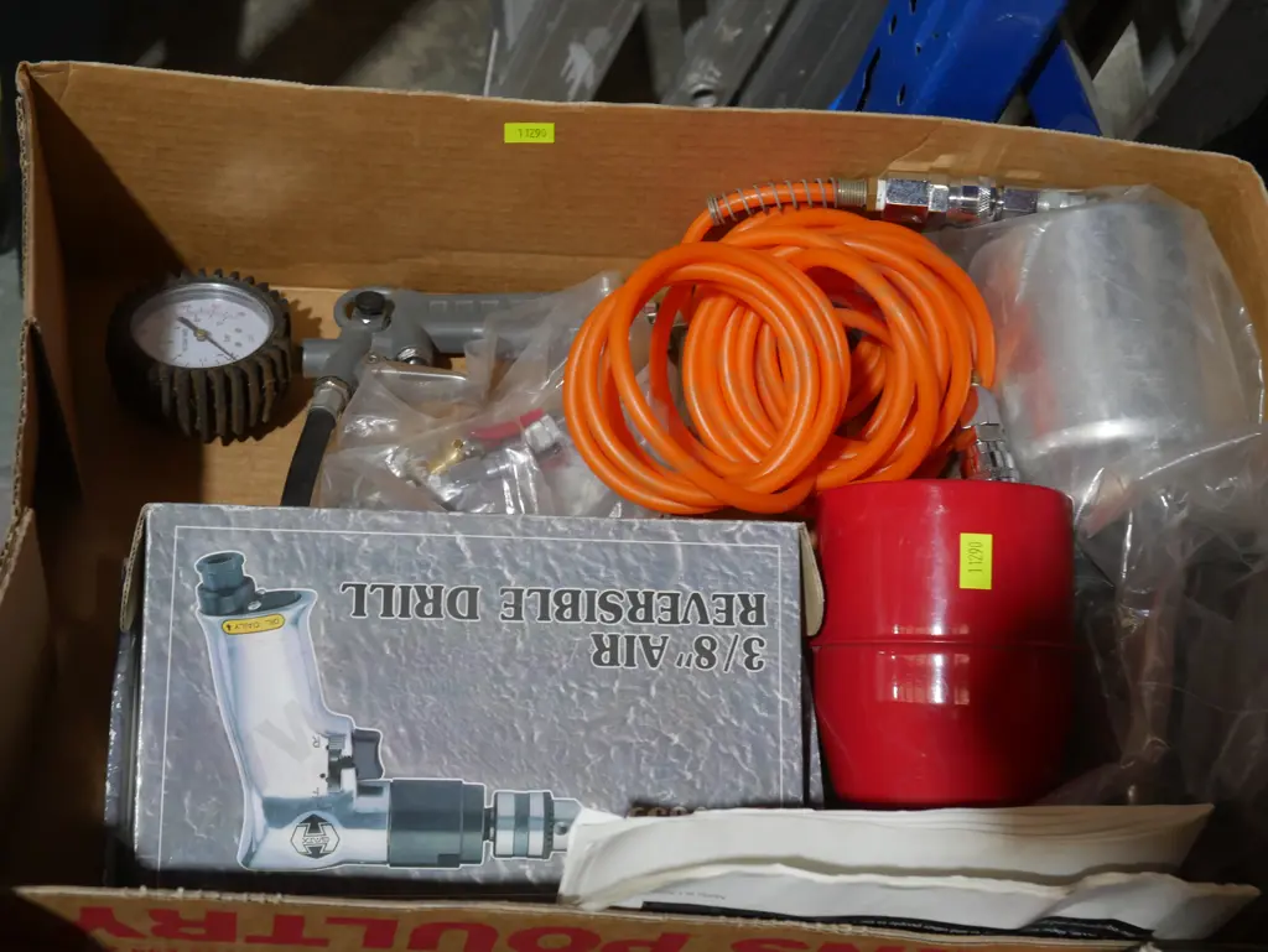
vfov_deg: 30.3
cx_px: 634
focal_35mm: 48
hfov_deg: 39.6
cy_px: 476
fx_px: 1759
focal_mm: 24
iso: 800
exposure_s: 1/60
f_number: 6.3
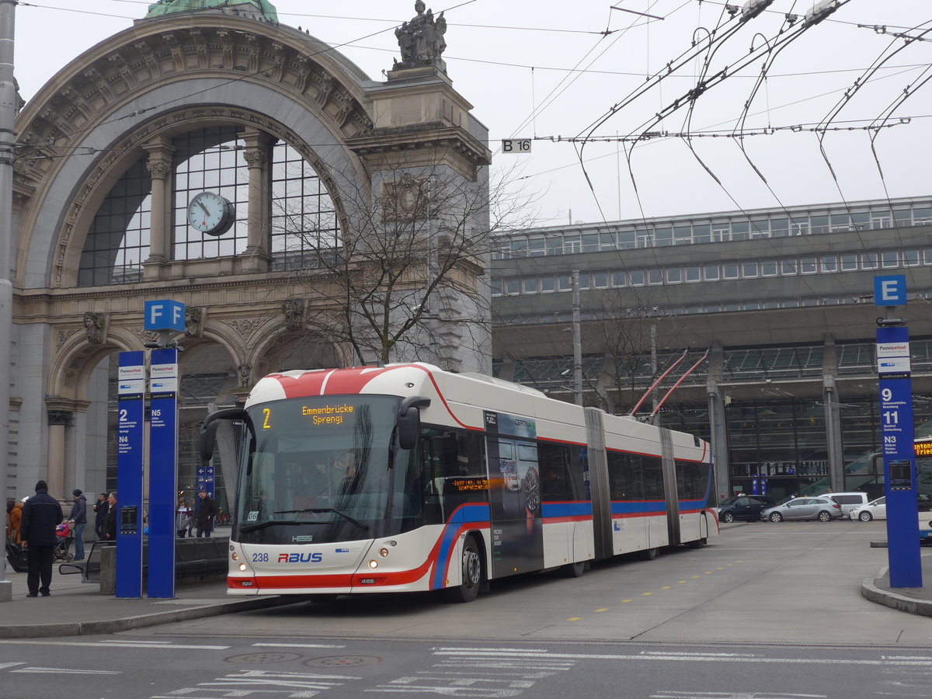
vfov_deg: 29.7
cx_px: 466
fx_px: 1319
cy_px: 350
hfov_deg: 38.9
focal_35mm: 49
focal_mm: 10.1
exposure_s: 1/160
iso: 80
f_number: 3.2
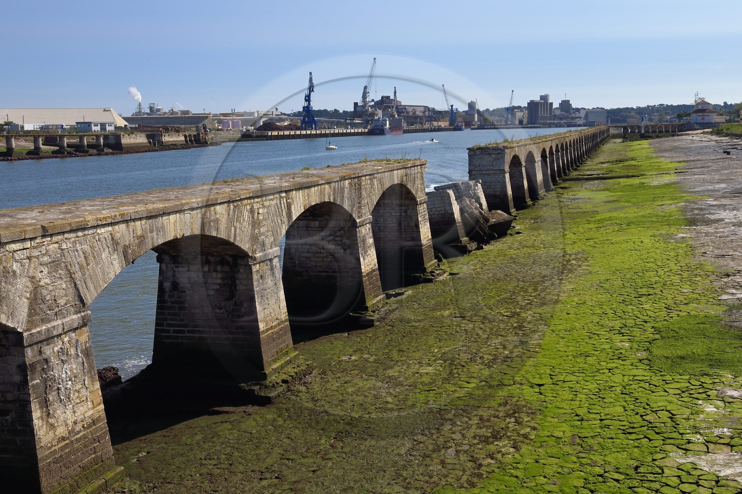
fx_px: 824
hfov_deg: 48.5
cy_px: 247
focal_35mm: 40
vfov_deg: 33.4
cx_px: 371
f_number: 14
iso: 200
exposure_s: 1/320
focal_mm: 40
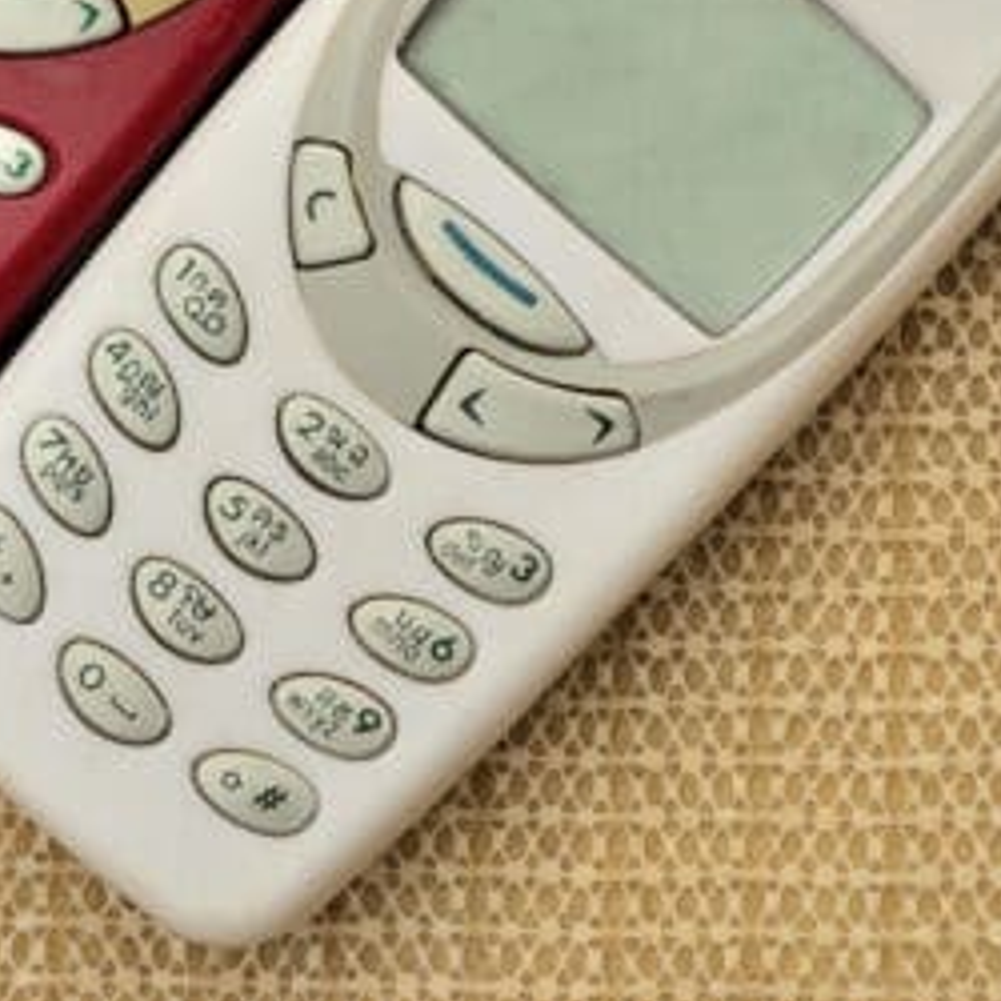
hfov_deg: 5.5
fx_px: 10404
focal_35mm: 318
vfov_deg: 5.5
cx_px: 488
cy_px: -12
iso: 100
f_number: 8
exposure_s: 1/250
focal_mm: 80
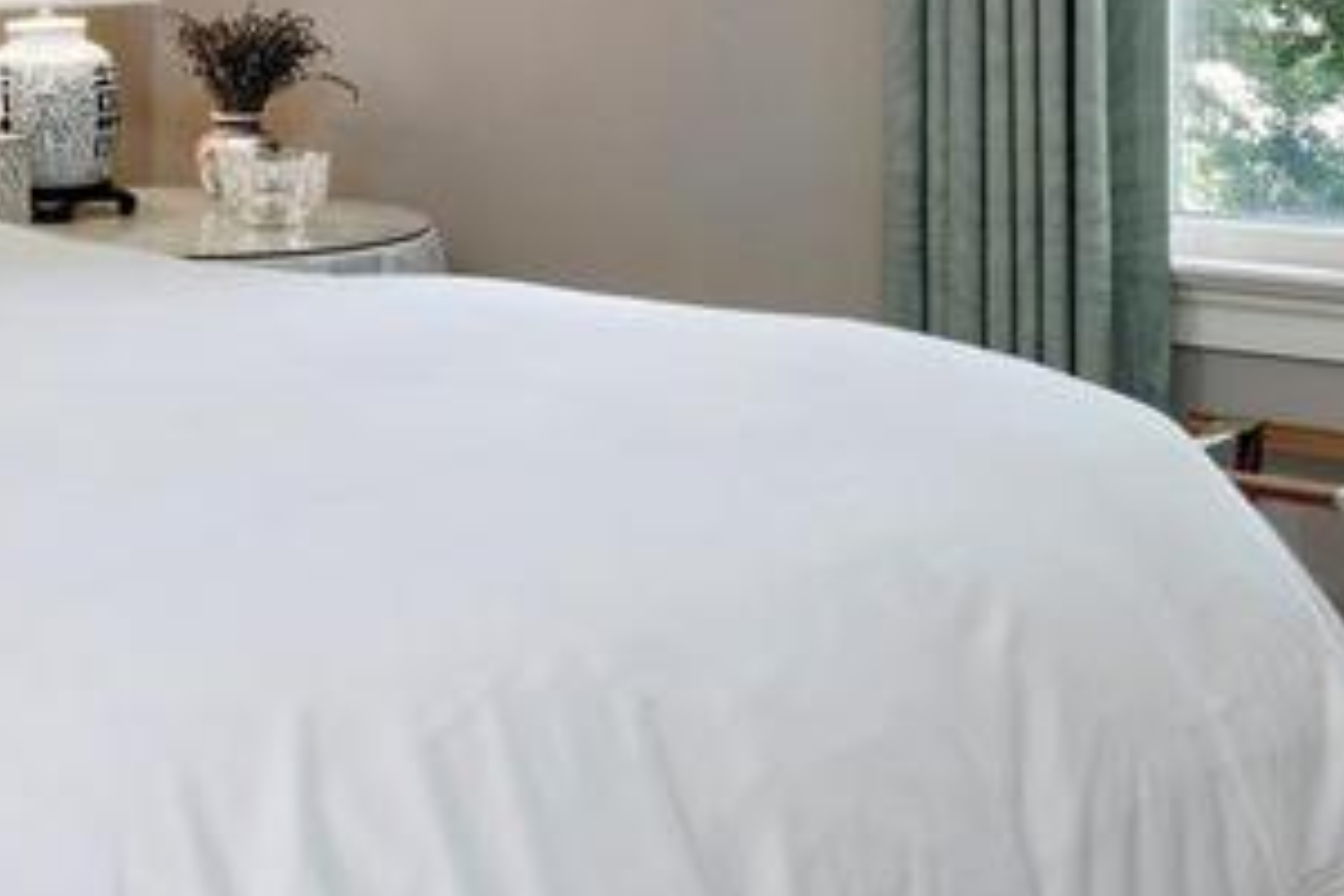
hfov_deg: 25.7
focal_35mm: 72
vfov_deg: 18.4
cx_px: -193
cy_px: -27
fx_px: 2688
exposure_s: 1/10
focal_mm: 15
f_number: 14
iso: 320
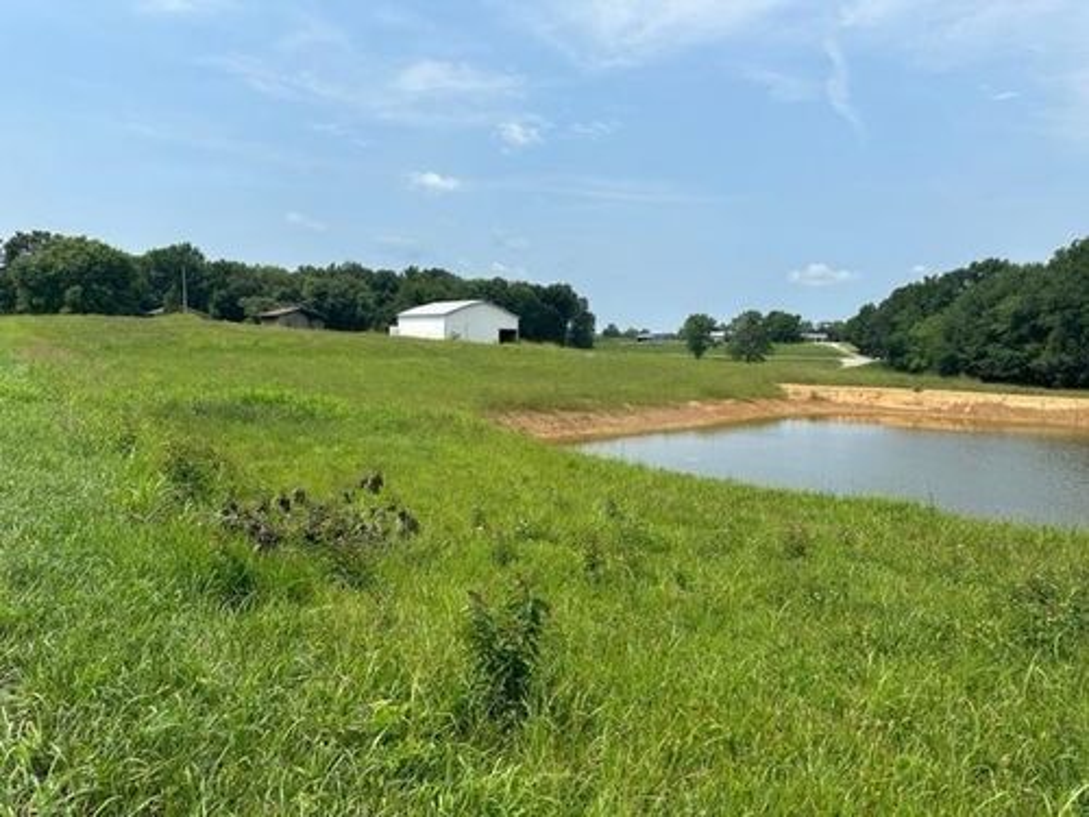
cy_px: 408
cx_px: 544
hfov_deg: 71.6
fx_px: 755
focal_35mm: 24
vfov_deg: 56.8
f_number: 1.78
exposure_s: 1/5525
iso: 80
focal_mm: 6.86
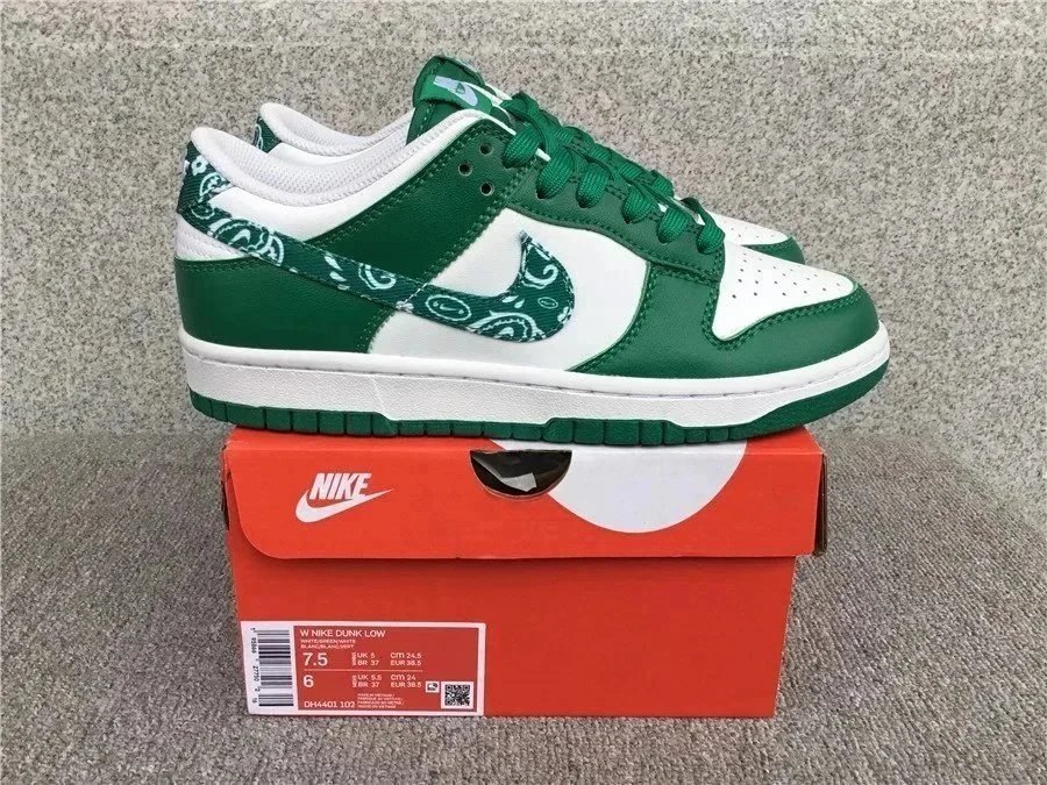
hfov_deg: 58.4
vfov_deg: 45.4
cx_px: 524
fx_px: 938
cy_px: 392
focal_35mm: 31
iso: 25
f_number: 2.4
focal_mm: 3.3
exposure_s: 1/101
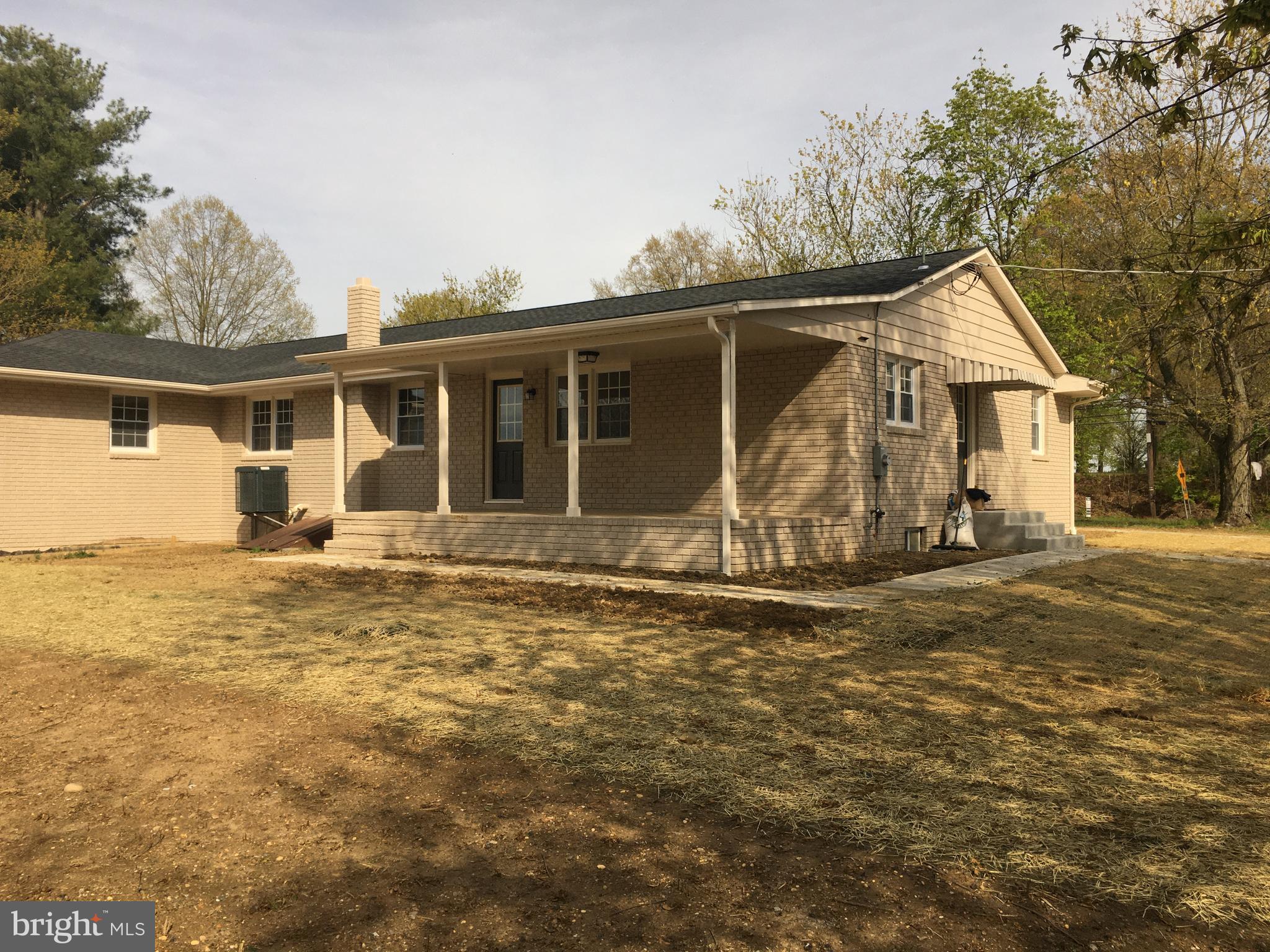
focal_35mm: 29
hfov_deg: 61.7
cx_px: 635
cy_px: 476
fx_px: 1064
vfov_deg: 48.2
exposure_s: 1/2024
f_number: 2.2
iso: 32
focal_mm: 4.15
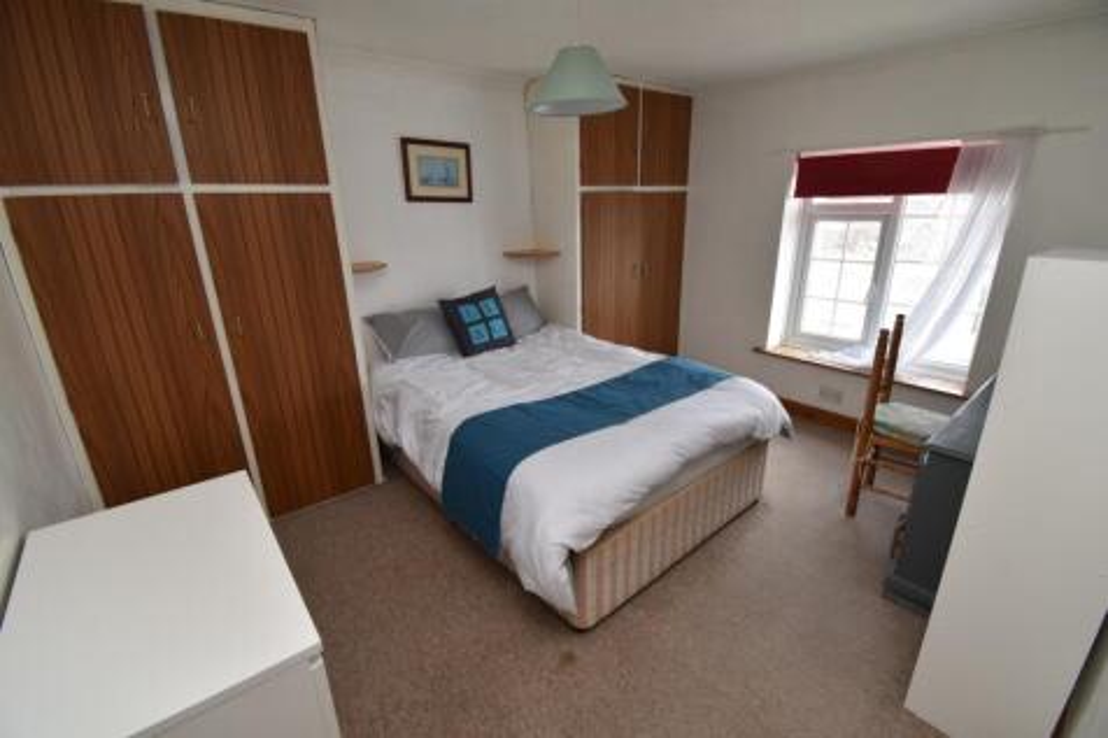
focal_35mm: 15
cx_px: 554
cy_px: 369
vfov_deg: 77.3
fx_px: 461
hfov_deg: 100.4
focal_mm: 10
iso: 200
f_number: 8
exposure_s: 1/30
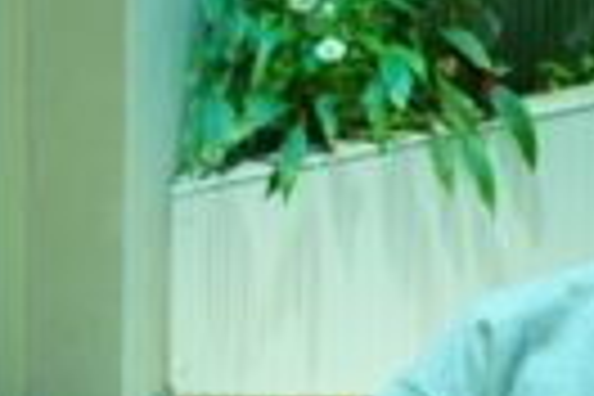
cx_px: -184
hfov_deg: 9.3
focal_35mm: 218
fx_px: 3597
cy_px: 428
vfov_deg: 6.3
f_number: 4.5
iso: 3200
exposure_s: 1/25
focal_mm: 48
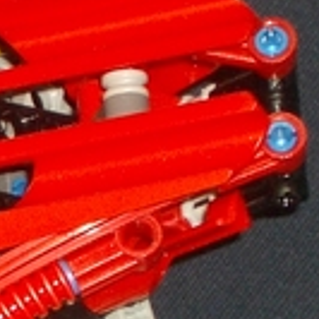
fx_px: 4097
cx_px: -168
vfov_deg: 4.5
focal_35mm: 393
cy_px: 223
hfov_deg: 4.4
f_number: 3.9
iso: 100
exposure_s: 1/60
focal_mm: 12.2
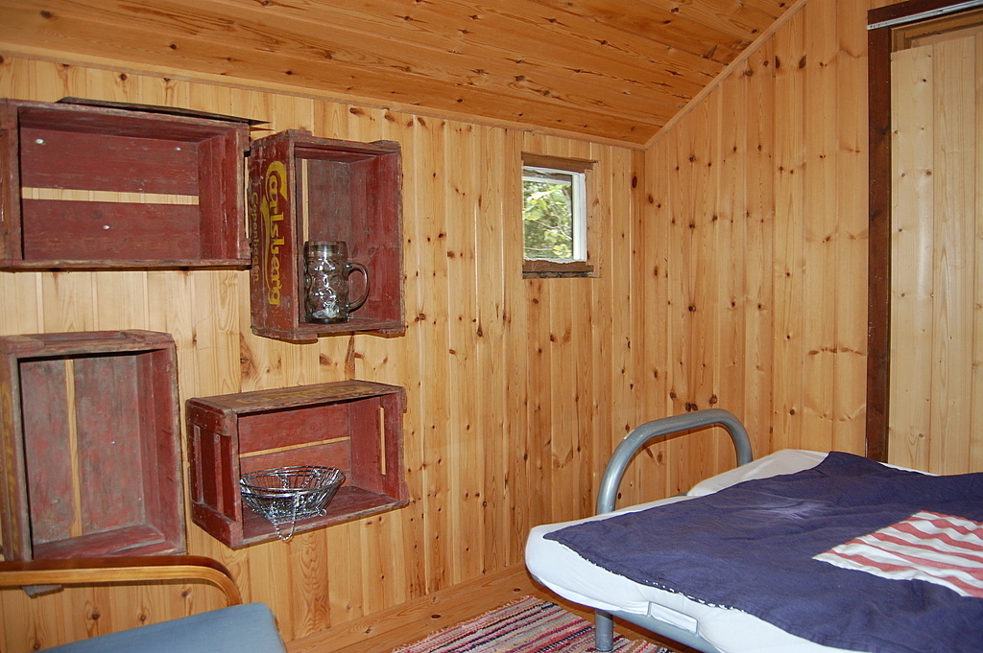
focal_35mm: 27
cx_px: 492
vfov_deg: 47.9
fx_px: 737
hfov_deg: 67.4
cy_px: 326
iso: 400
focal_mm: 18
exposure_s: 1/60
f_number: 3.5
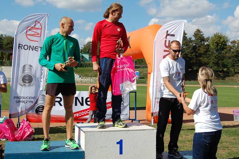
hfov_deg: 49.6
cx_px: 120
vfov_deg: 34.2
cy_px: 80
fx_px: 259
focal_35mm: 39
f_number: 10
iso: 200
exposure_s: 1/400
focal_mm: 26
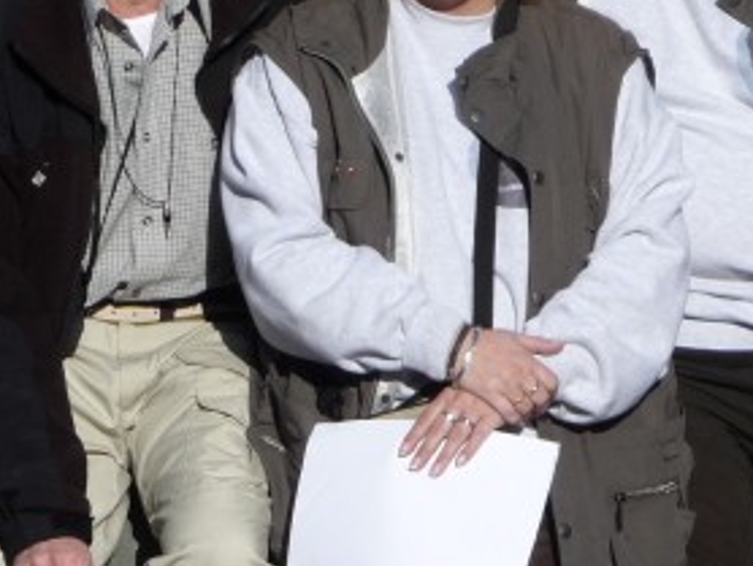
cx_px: 371
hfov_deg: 5.4
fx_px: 8012
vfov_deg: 4.0
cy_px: 360
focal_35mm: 368
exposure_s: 1/1000
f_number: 4.7
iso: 100
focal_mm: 21.8
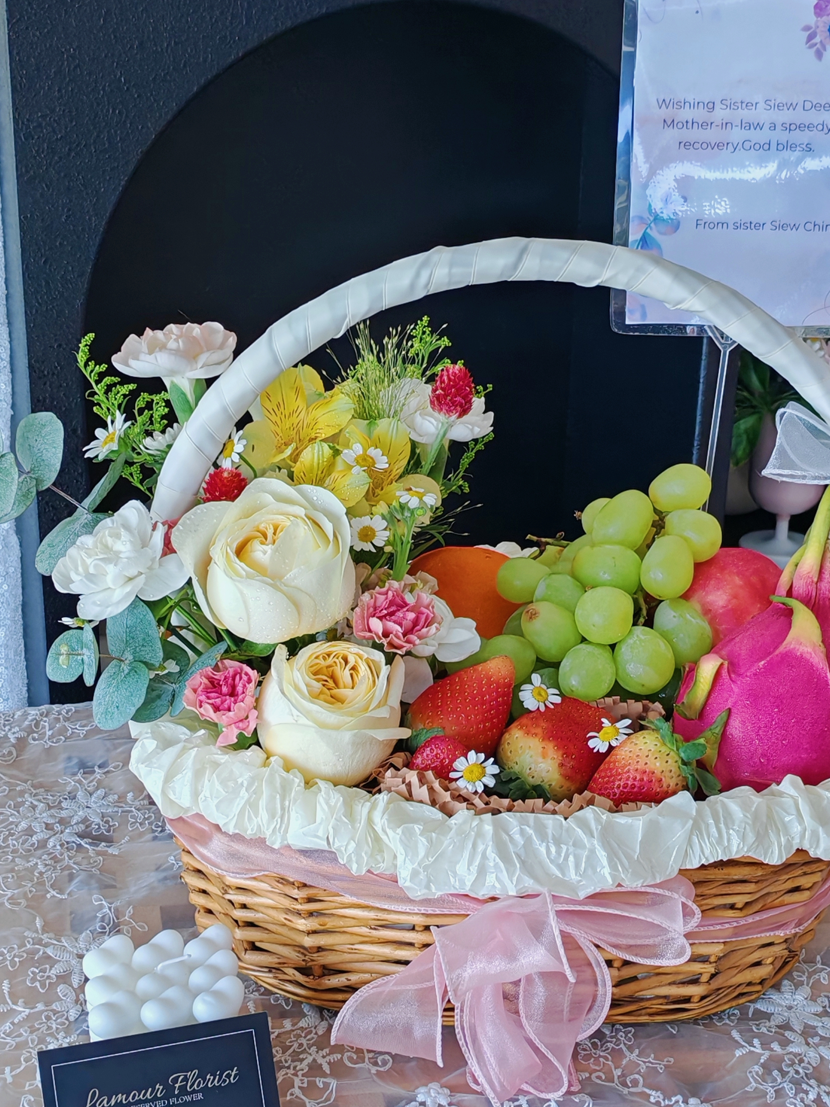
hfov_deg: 23.6
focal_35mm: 62
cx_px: 473
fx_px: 1982
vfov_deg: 31.0
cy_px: 710
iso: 80
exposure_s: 1/100
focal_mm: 5.52
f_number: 1.95
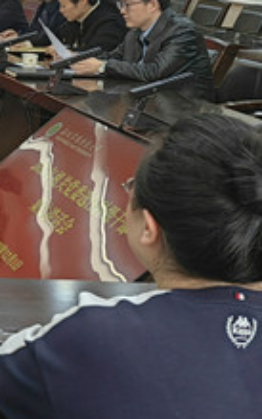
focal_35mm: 102
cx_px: -394
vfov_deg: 20.2
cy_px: 81
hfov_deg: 10.7
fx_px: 1165
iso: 64
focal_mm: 5.54
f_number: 1.8
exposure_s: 1/50
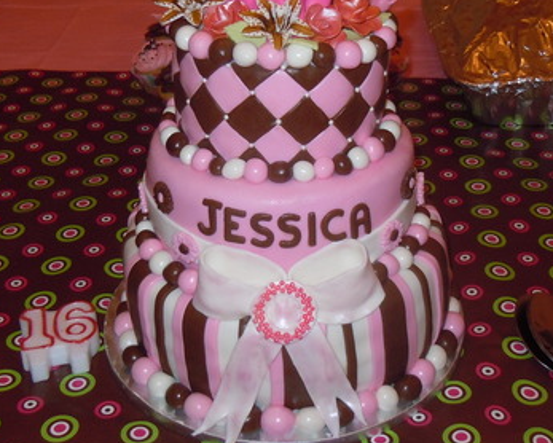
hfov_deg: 34.7
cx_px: 308
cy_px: 145
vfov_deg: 27.9
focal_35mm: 54
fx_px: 884
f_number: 3.5
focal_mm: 5.4
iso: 200
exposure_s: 1/30
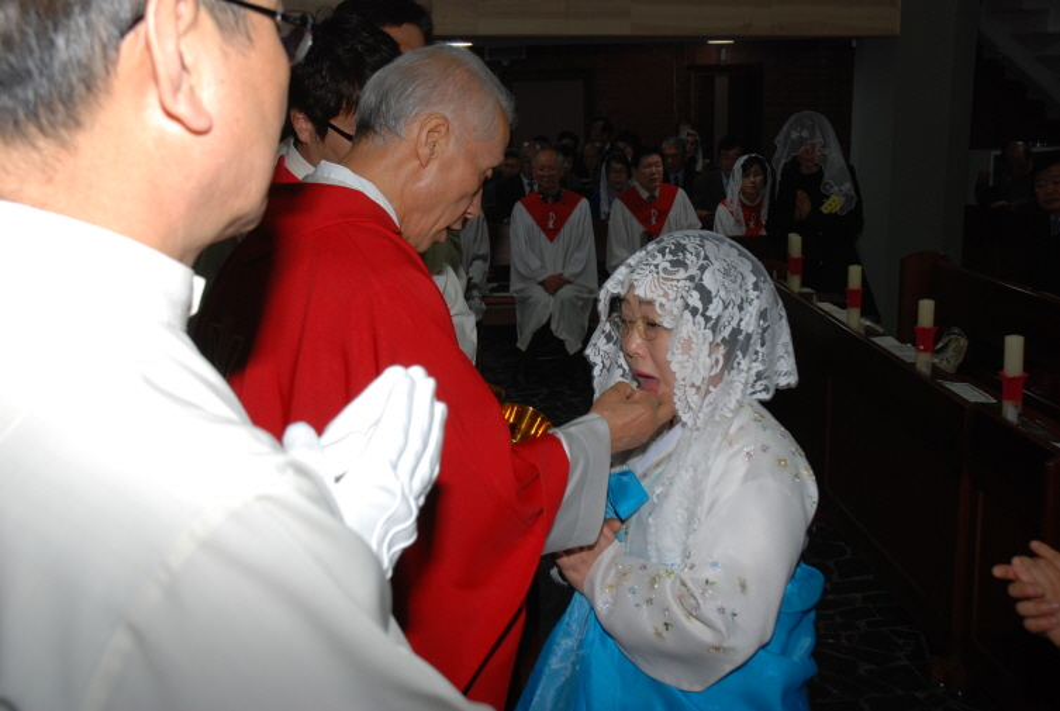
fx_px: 1195
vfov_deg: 33.1
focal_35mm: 40
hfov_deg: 47.9
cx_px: 530
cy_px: 356
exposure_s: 1/60
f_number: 7.1
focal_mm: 27
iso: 200
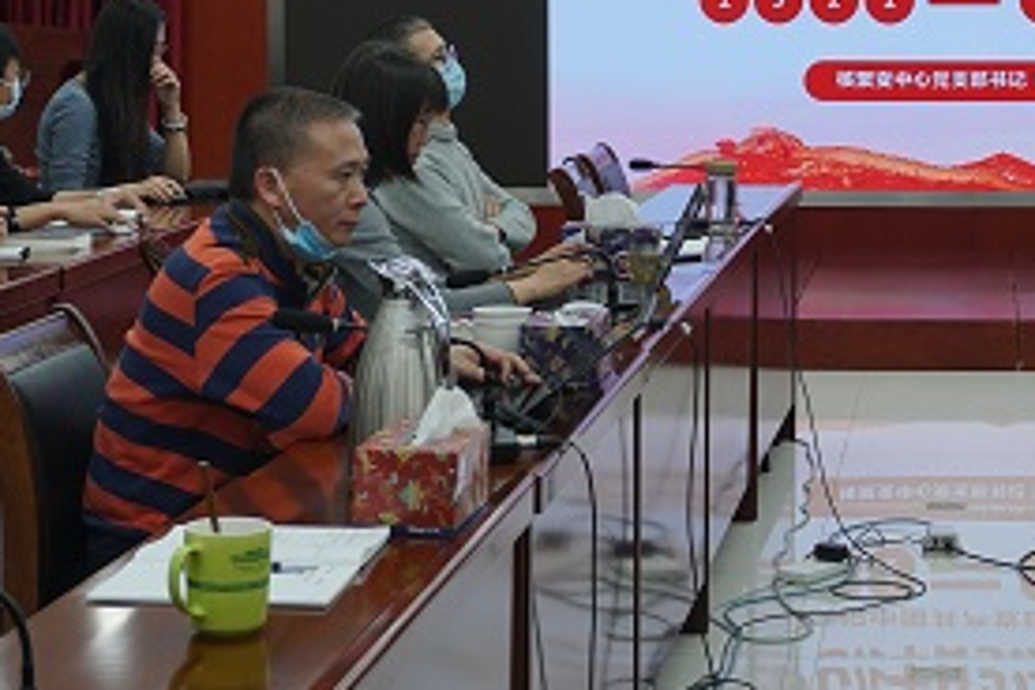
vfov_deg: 13.9
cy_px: 101
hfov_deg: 20.5
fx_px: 2817
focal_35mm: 98
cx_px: 892
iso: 250
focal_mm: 30
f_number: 5
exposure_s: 1/60
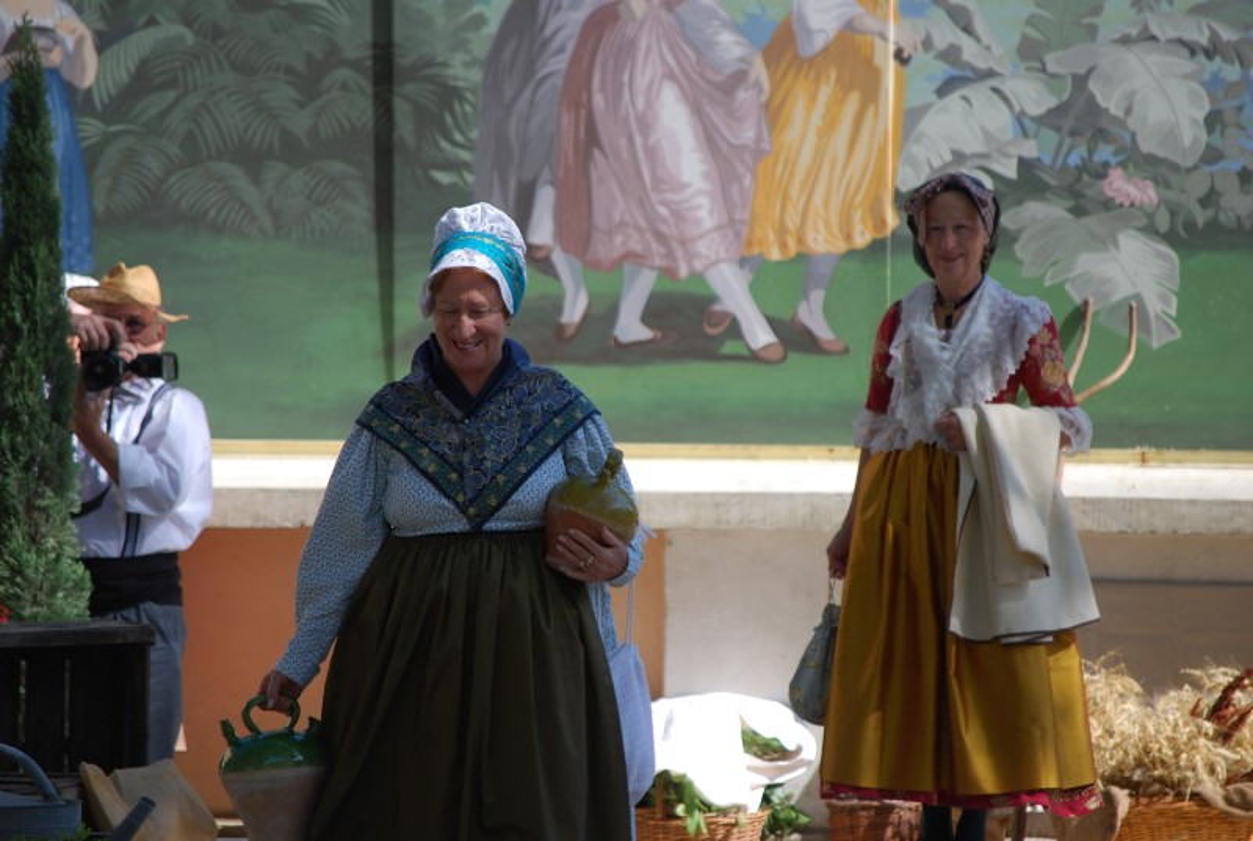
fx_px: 8370
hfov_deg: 8.6
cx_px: 626
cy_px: 420
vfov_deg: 5.8
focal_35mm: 240
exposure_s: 1/500
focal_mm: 160
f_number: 5.3
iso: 220
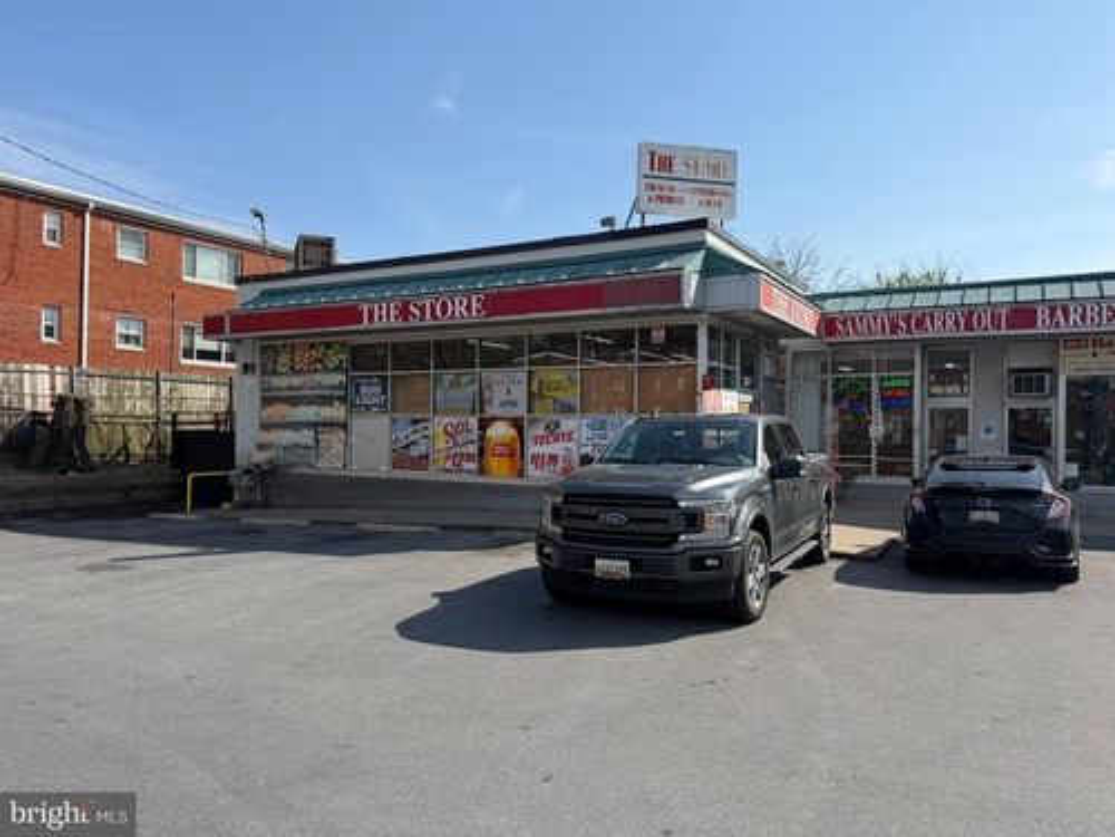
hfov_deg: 71.6
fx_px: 773
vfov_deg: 56.8
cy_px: 418
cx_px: 558
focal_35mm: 24
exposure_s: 1/4167
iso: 80
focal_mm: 6.76
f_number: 1.78
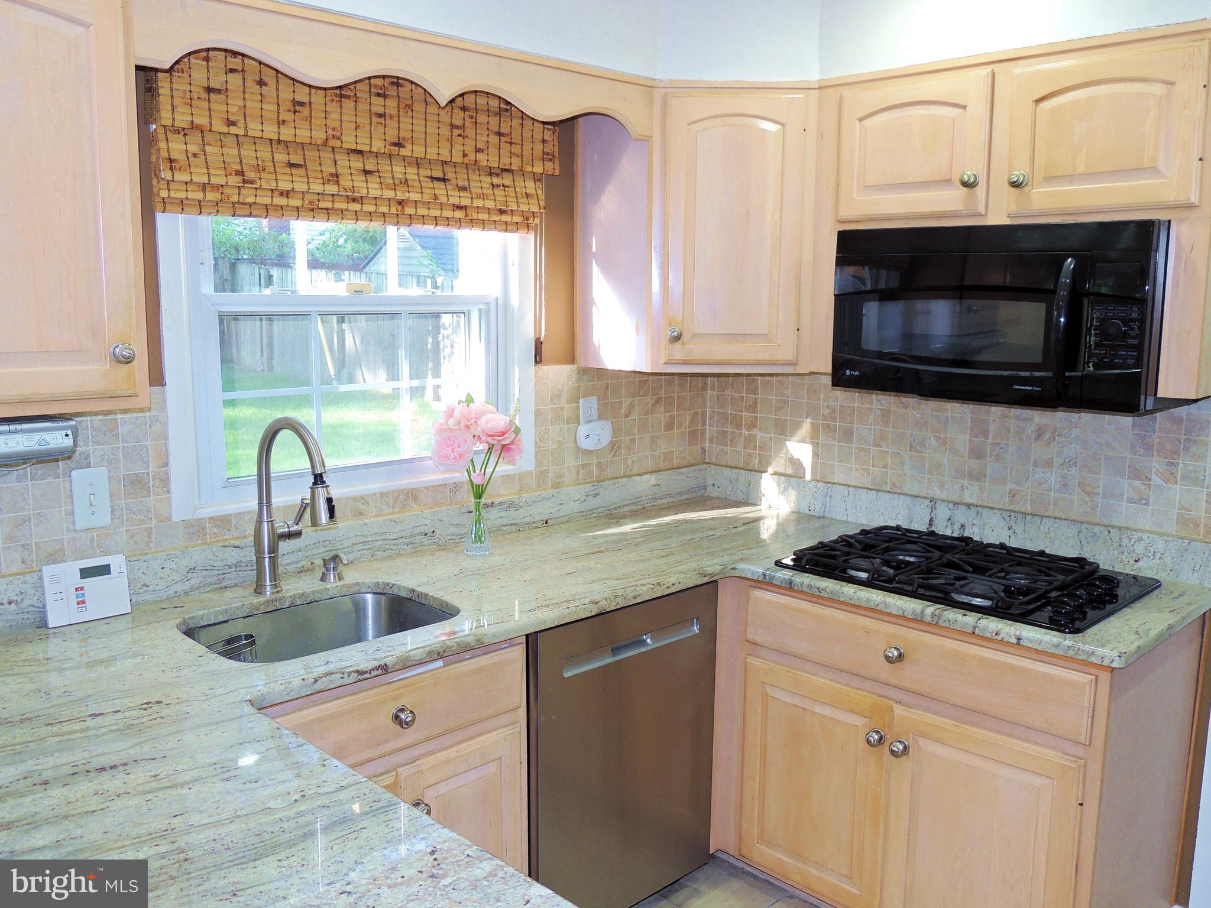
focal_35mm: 30
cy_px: 454
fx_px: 1050
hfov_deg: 60.0
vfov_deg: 46.8
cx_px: 606
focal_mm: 5.3
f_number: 3.1
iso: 100
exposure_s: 1/50
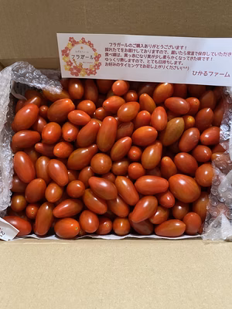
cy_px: 154
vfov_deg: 67.3
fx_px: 232
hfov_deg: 53.1
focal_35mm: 26
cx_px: 116
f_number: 1.8
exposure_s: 1/50
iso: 400
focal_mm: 4.25
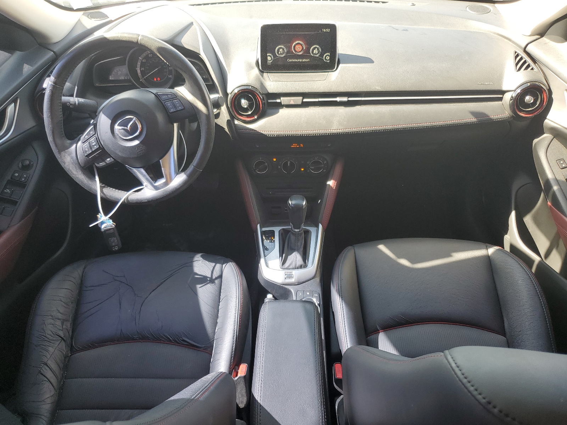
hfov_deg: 67.3
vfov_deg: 53.1
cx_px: 284
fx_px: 426
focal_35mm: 26
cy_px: 212
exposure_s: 1/139
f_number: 1.5
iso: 50
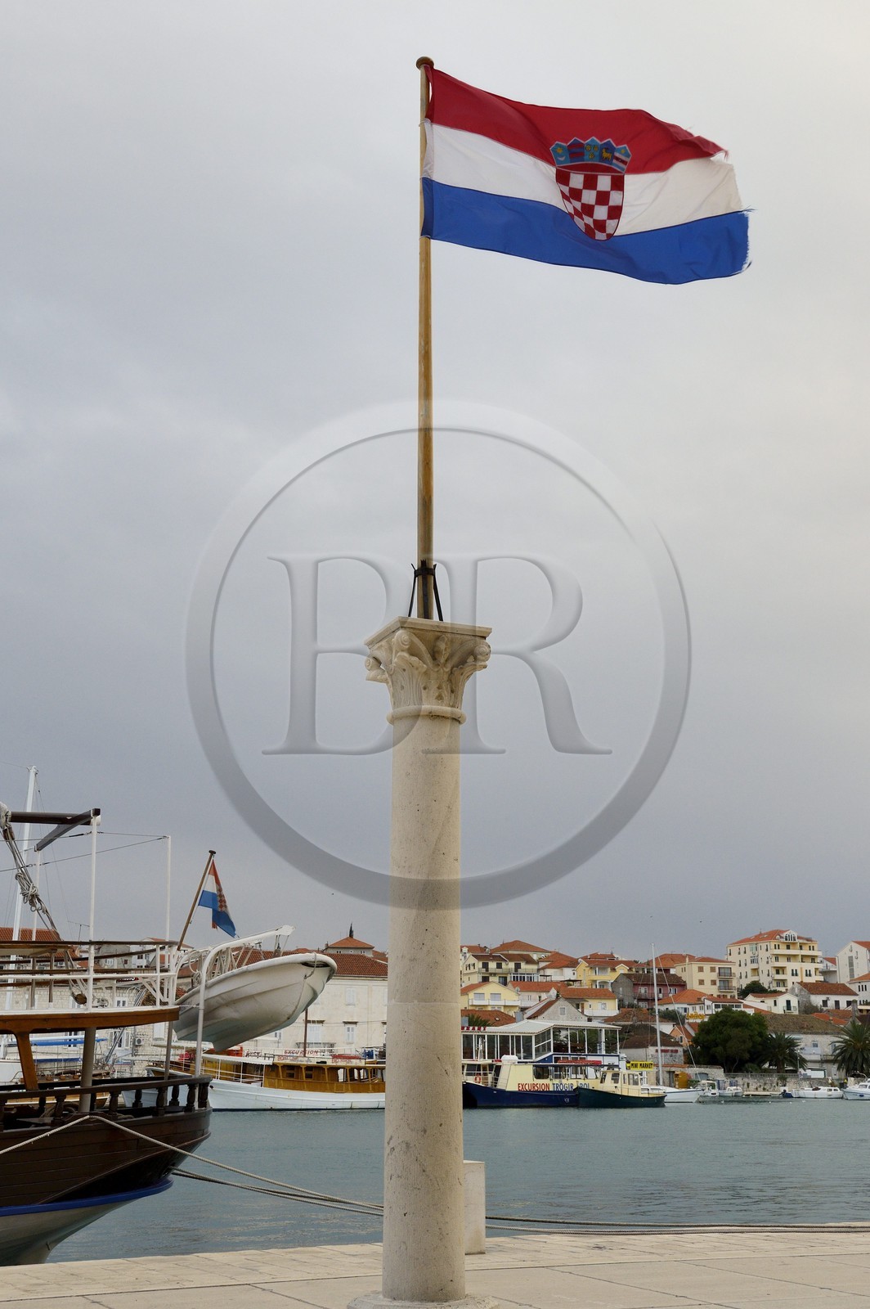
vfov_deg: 44.5
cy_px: 654
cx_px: 435
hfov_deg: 30.5
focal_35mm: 44
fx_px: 1598
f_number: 11
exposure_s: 1/200
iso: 800
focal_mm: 44
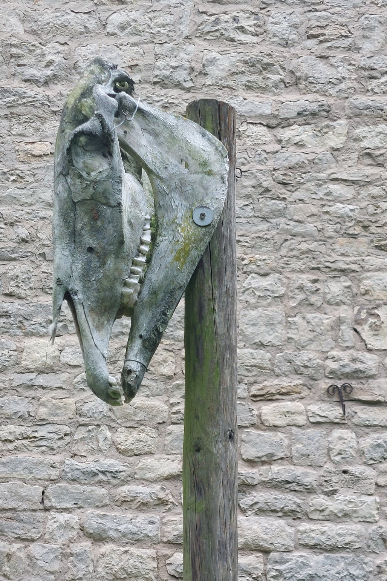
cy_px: 289
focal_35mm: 27
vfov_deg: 67.4
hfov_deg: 47.8
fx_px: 435
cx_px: 165
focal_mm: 5.23
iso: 40
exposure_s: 1/120
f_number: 1.8
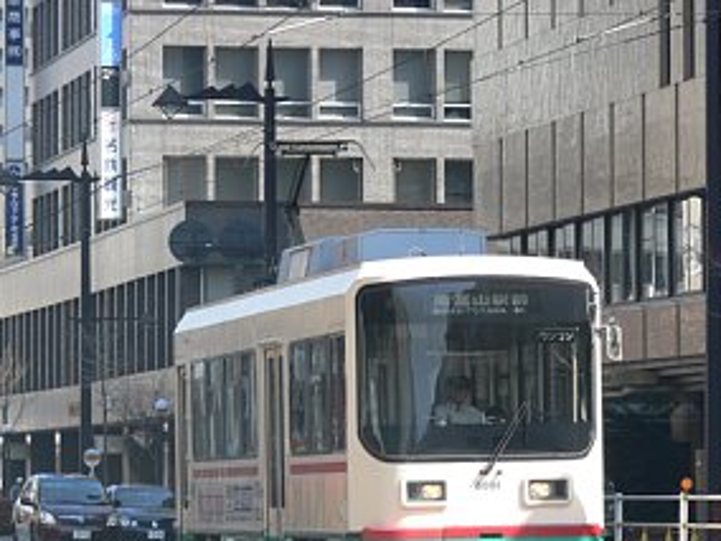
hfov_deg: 7.9
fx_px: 5228
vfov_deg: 5.9
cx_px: 366
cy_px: 333
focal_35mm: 251
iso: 80
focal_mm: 37.7
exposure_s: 1/125
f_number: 5
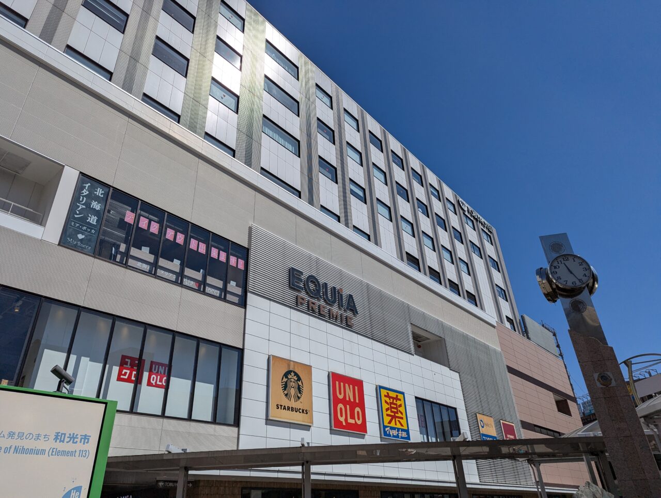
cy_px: 249
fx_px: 459
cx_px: 330
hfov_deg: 71.5
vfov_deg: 56.9
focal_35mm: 24
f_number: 1.85
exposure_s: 1/10309
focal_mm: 6.81
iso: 50
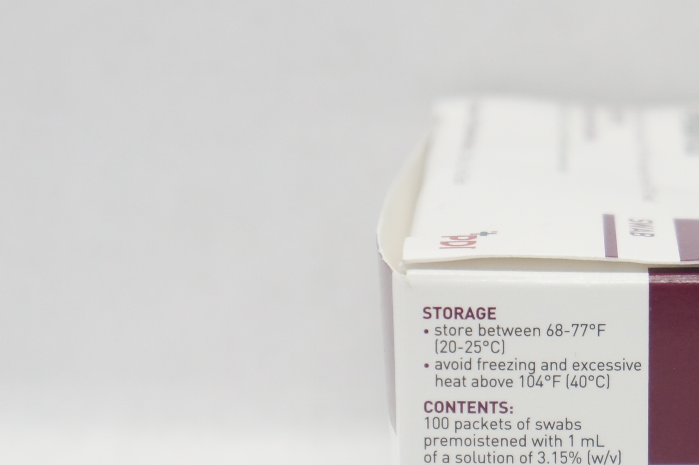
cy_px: 410
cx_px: 634
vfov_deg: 7.7
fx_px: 3454
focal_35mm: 178
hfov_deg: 11.5
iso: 400
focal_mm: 55
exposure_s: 1/60
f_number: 5.6
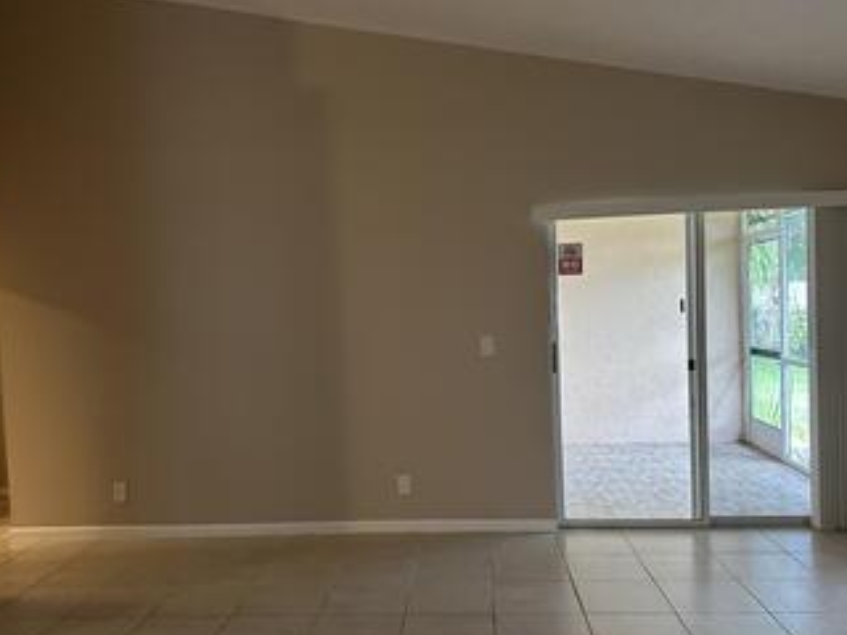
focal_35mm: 30
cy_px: 347
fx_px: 734
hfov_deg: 60.0
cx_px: 421
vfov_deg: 46.7
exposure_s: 1/60
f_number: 1.78
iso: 500
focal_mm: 6.86
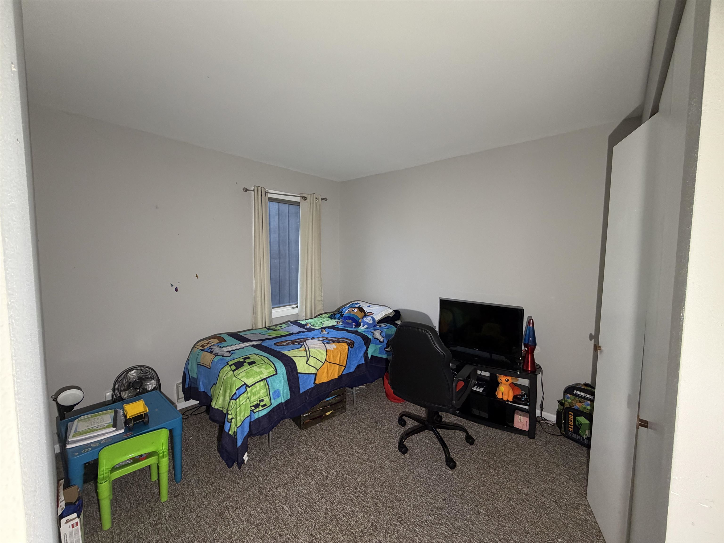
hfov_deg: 102.1
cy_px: 272
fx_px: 293
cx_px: 362
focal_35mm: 14
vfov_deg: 85.7
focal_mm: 2.22
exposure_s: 1/111
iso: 320
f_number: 2.2
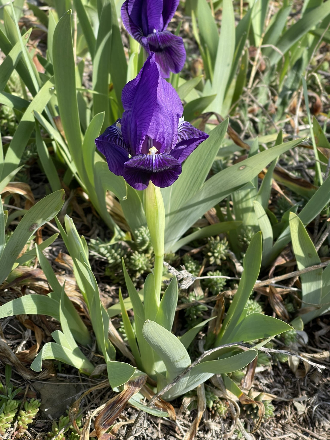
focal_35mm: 64
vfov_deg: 30.3
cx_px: 165
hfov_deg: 22.9
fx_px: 813
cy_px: 220
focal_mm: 7.5
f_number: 2.2
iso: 20
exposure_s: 1/483
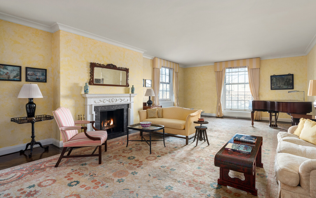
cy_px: 93
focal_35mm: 18
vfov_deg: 64.9
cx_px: 157
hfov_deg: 91.1
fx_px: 155
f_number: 11
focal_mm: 17
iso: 1250
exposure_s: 1.3
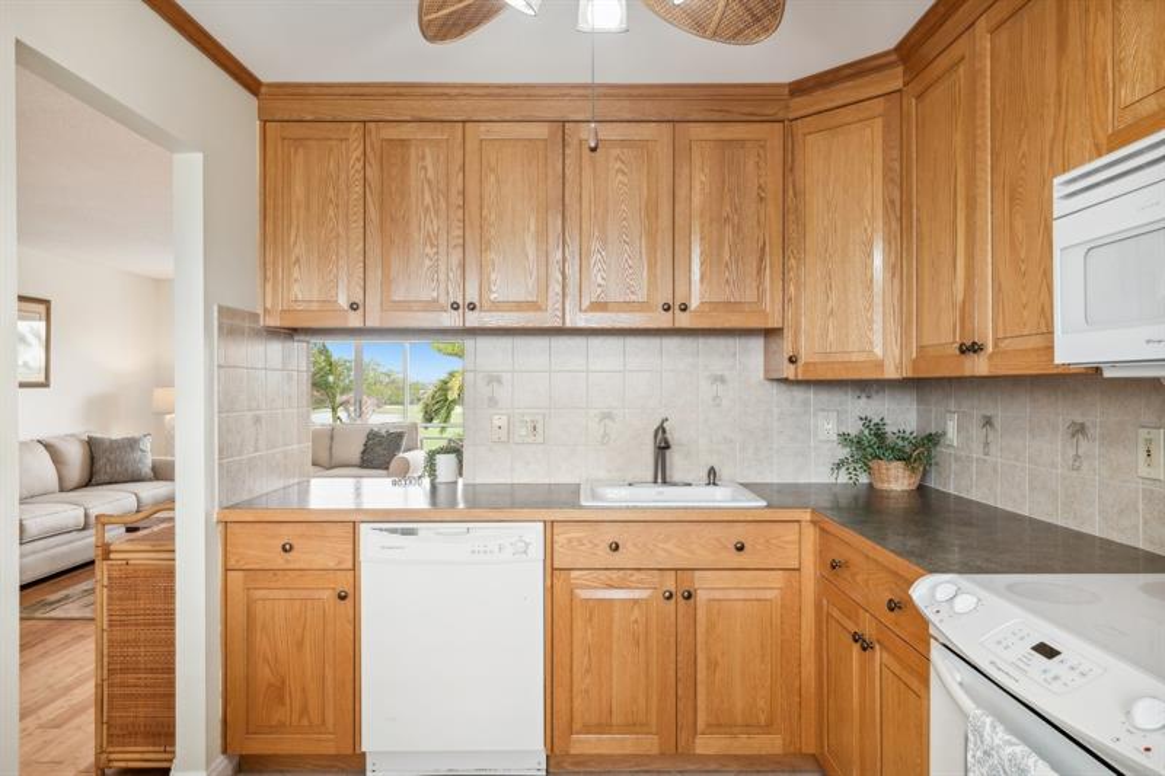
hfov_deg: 76.1
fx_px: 744
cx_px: 582
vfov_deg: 55.1
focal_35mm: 23
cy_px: 388
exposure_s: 1/10
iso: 200
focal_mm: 23
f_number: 10
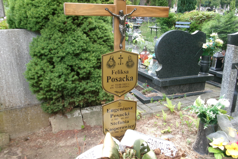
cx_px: 122
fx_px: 198
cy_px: 81
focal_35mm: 30
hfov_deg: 61.9
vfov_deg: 43.6
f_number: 3.9
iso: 100
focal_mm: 5.1
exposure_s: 1/56
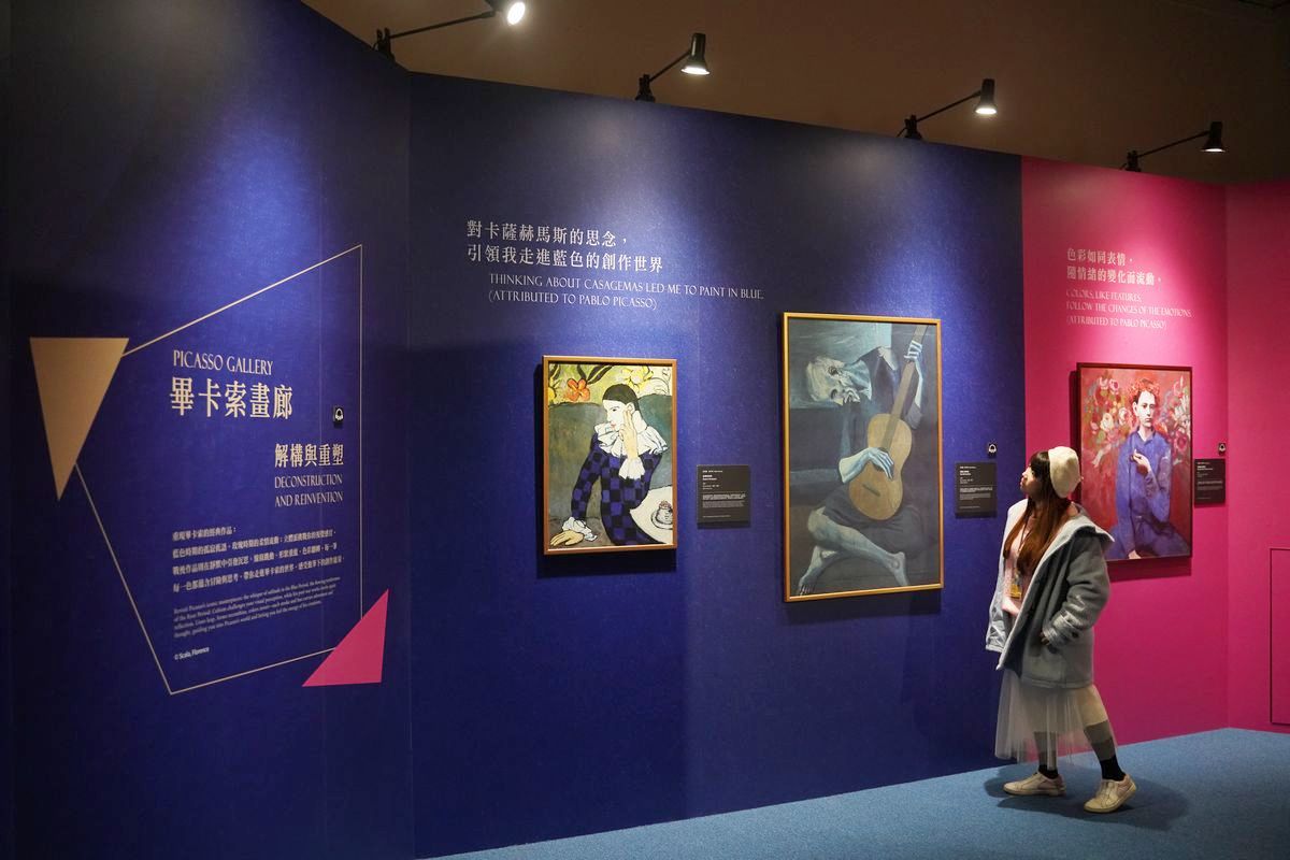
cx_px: 645
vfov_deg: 43.6
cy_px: 430
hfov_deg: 61.9
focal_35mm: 30
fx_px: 1075
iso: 4000
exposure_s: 1/160
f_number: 2.8
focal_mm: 30
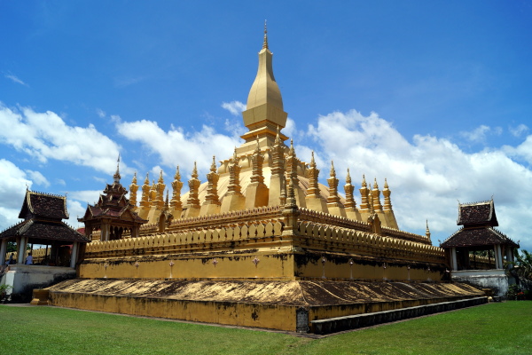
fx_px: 399
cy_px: 178
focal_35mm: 27
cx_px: 266
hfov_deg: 67.4
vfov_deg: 47.9
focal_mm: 18
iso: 100
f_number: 10
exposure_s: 1/320
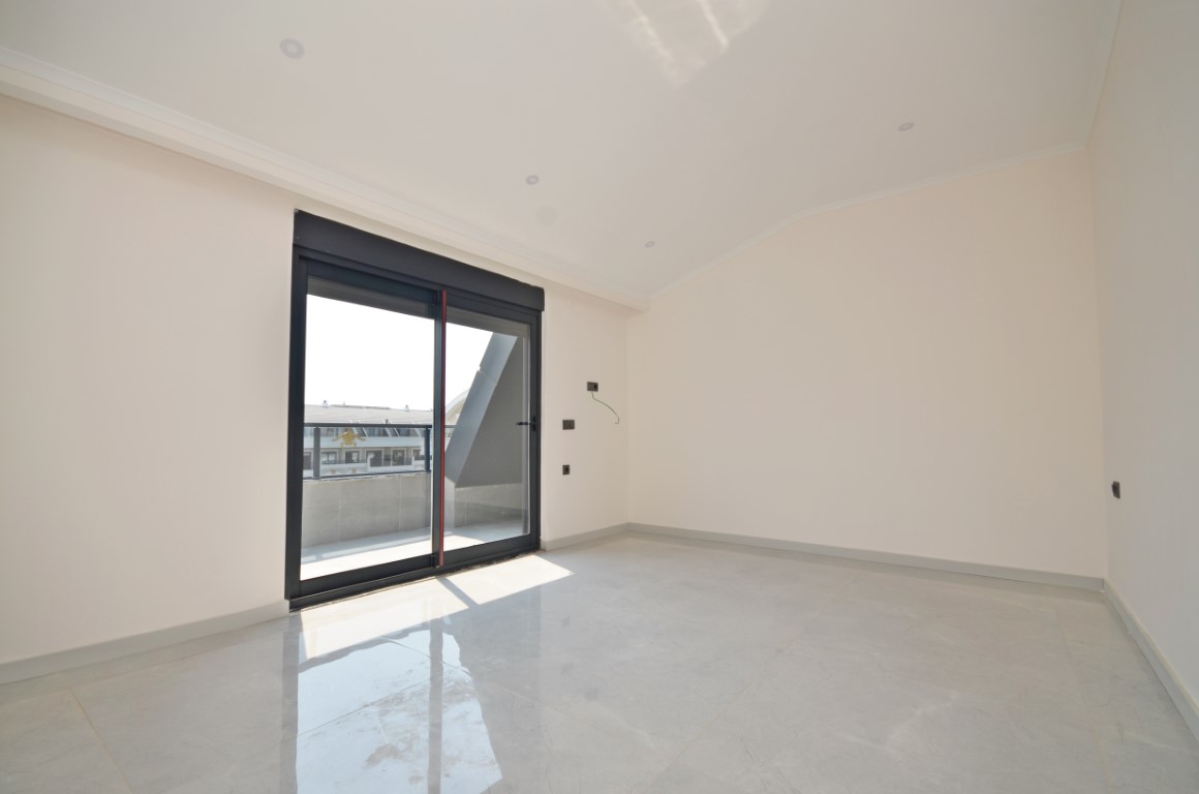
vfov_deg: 77.1
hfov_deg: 100.5
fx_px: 498
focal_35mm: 15
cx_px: 600
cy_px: 397
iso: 100
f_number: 7.1
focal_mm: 10
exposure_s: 1/200
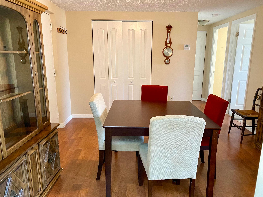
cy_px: 98
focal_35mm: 26
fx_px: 198
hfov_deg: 67.3
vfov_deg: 53.1
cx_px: 132
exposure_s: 1/60
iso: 400
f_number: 1.8
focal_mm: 4.25
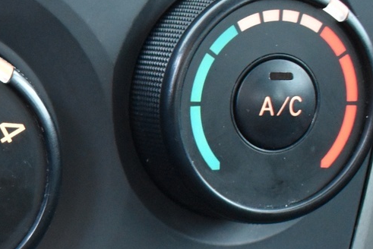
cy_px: 226
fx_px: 923
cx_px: -104
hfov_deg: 20.9
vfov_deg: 15.2
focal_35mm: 89
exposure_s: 1/6
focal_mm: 18
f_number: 3.5
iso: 3200
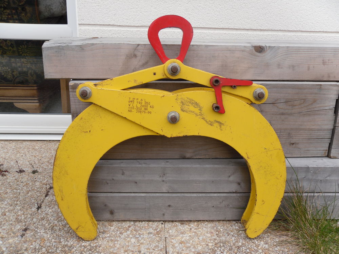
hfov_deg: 52.6
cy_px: 127
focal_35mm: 35
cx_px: 170
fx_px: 343
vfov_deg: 40.7
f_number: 3.5
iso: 80
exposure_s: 1/107
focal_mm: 6.3
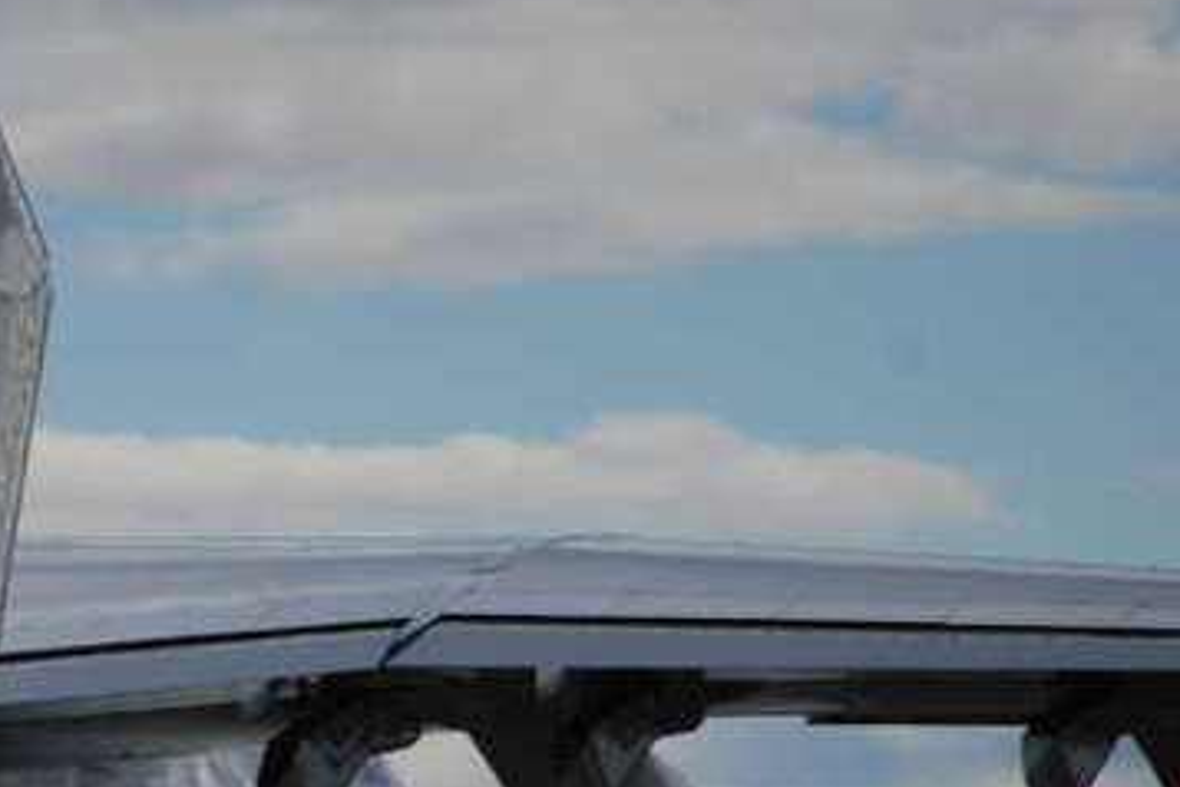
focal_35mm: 673
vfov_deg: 2.0
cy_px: 832
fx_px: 22058
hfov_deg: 3.1
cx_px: -139
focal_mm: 200
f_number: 5.6
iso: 100
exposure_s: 1/800
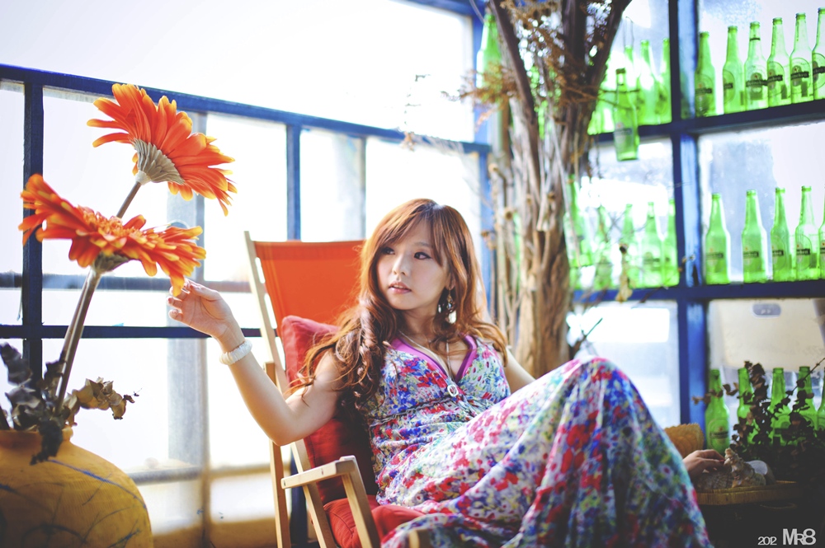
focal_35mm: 50
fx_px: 1145
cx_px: 412
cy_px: 274
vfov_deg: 26.9
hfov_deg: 39.6
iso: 200
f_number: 1.4
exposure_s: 1/320
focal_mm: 50
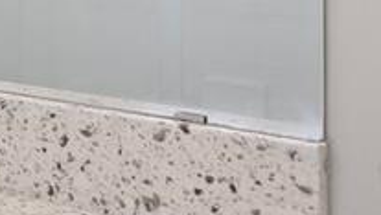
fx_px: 890
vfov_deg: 13.3
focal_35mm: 88
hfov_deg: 19.0
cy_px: -64
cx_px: -291
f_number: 8
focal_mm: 17
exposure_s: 1/15
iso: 400
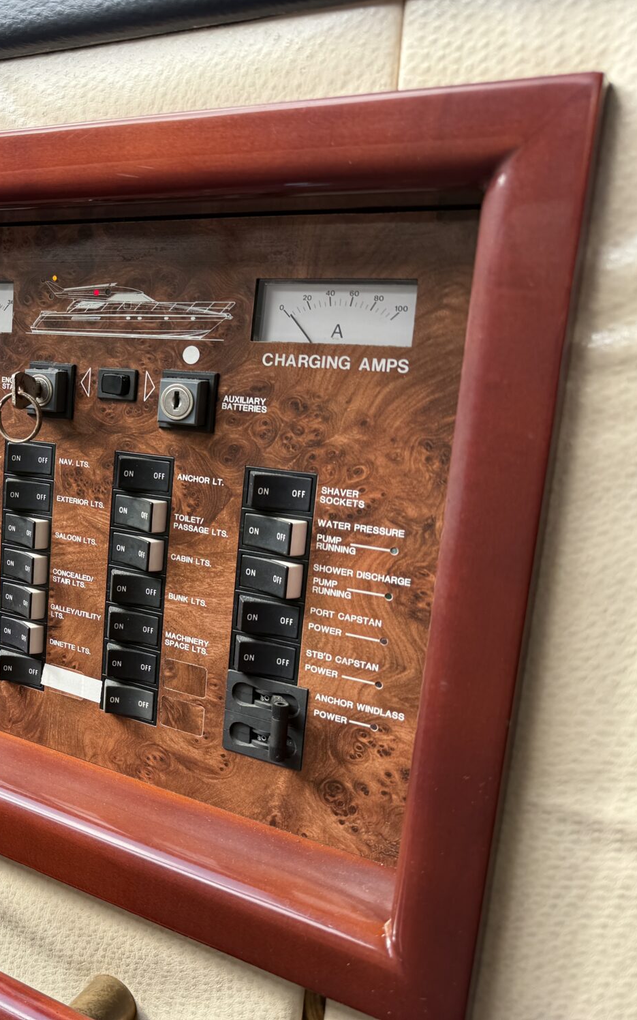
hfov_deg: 33.9
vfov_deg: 56.7
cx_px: -3
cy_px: 509
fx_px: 944
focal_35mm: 34
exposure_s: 1/213
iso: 80
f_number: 1.78
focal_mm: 6.76
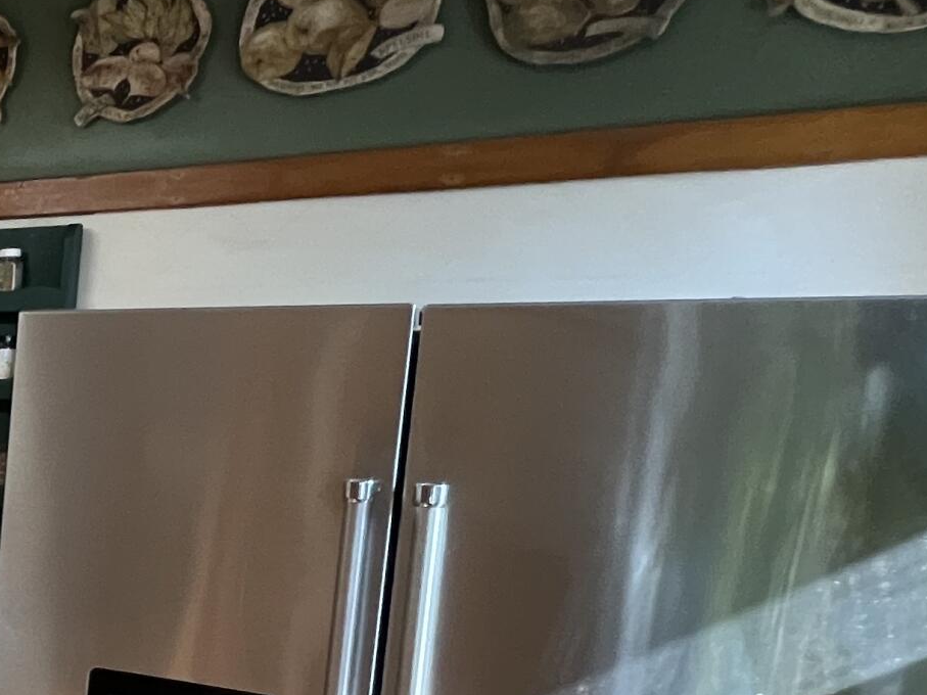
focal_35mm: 43
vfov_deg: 33.0
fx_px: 1151
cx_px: -568
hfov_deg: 26.1
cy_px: 513
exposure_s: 1/60
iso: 400
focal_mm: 1.57
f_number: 1.8
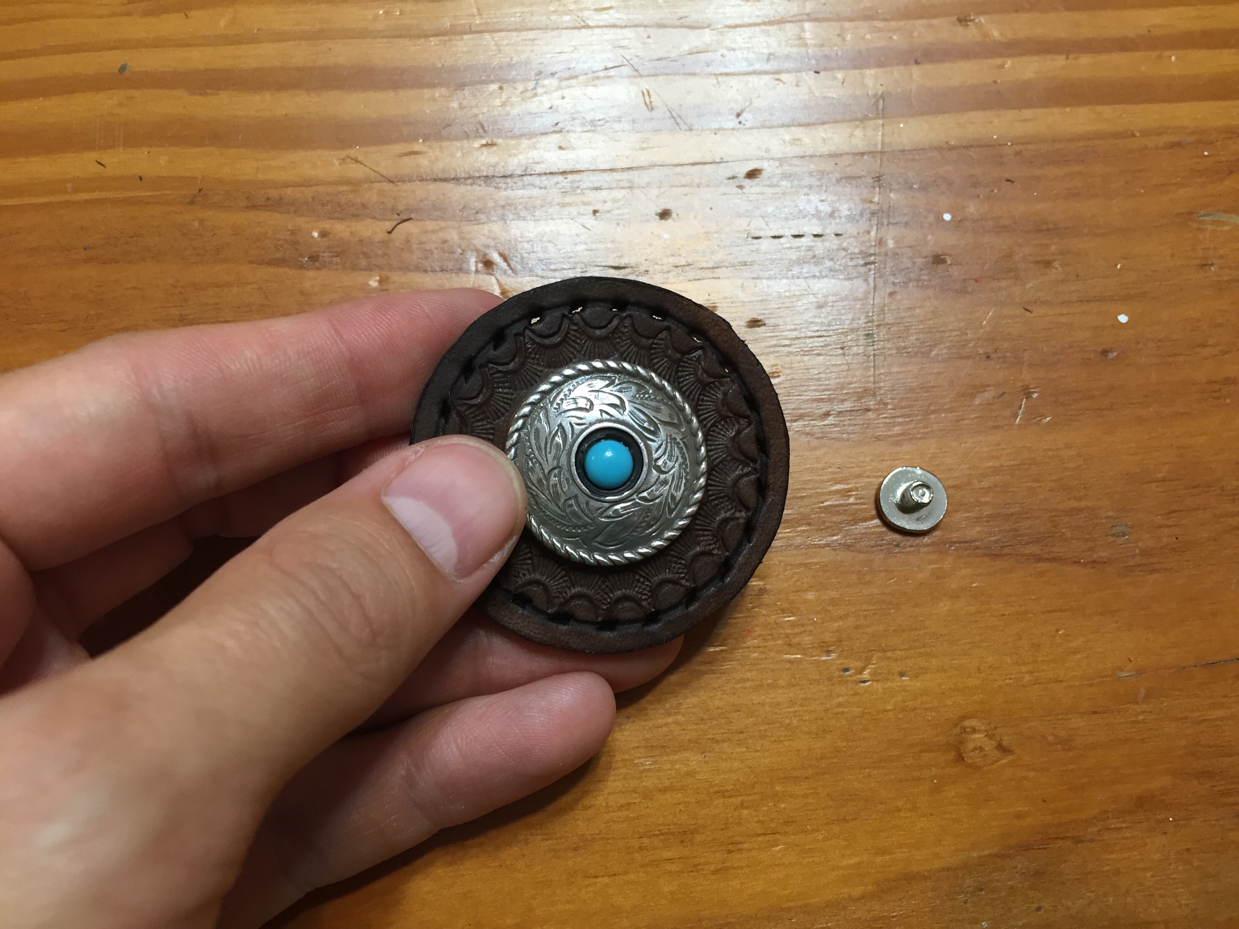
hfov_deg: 61.7
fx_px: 1038
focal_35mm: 29
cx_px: 620
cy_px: 464
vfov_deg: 48.2
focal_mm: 4.15
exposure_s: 1/30
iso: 80
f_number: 2.2
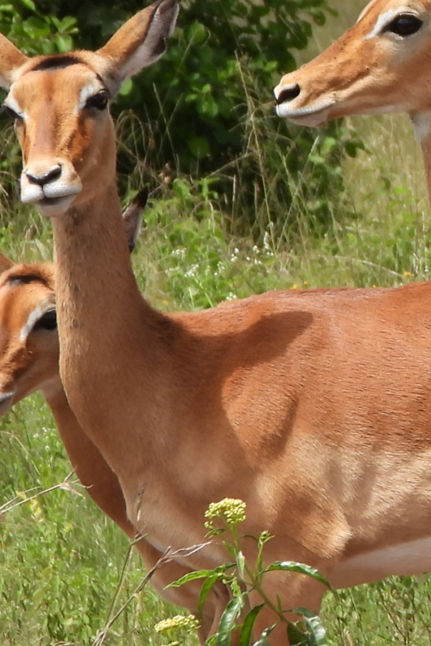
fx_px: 12773
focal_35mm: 711
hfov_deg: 1.9
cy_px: 155
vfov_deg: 2.9
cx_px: 1030
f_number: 4.5
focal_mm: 35.9
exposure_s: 1/500
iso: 100
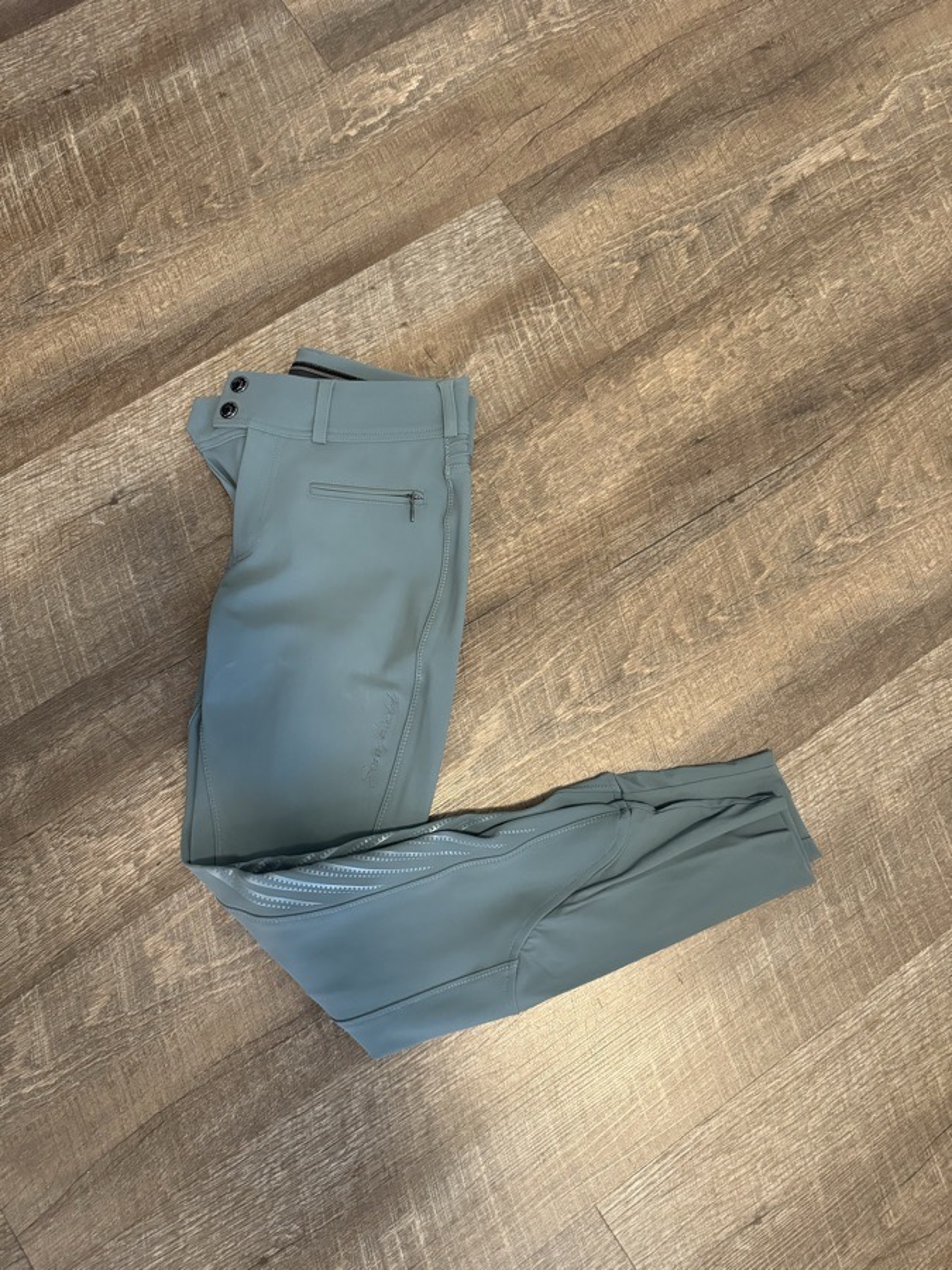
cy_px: 635
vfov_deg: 71.6
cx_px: 476
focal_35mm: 24
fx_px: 880
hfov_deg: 56.8
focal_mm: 6.76
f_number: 1.78
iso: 640
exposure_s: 1/60
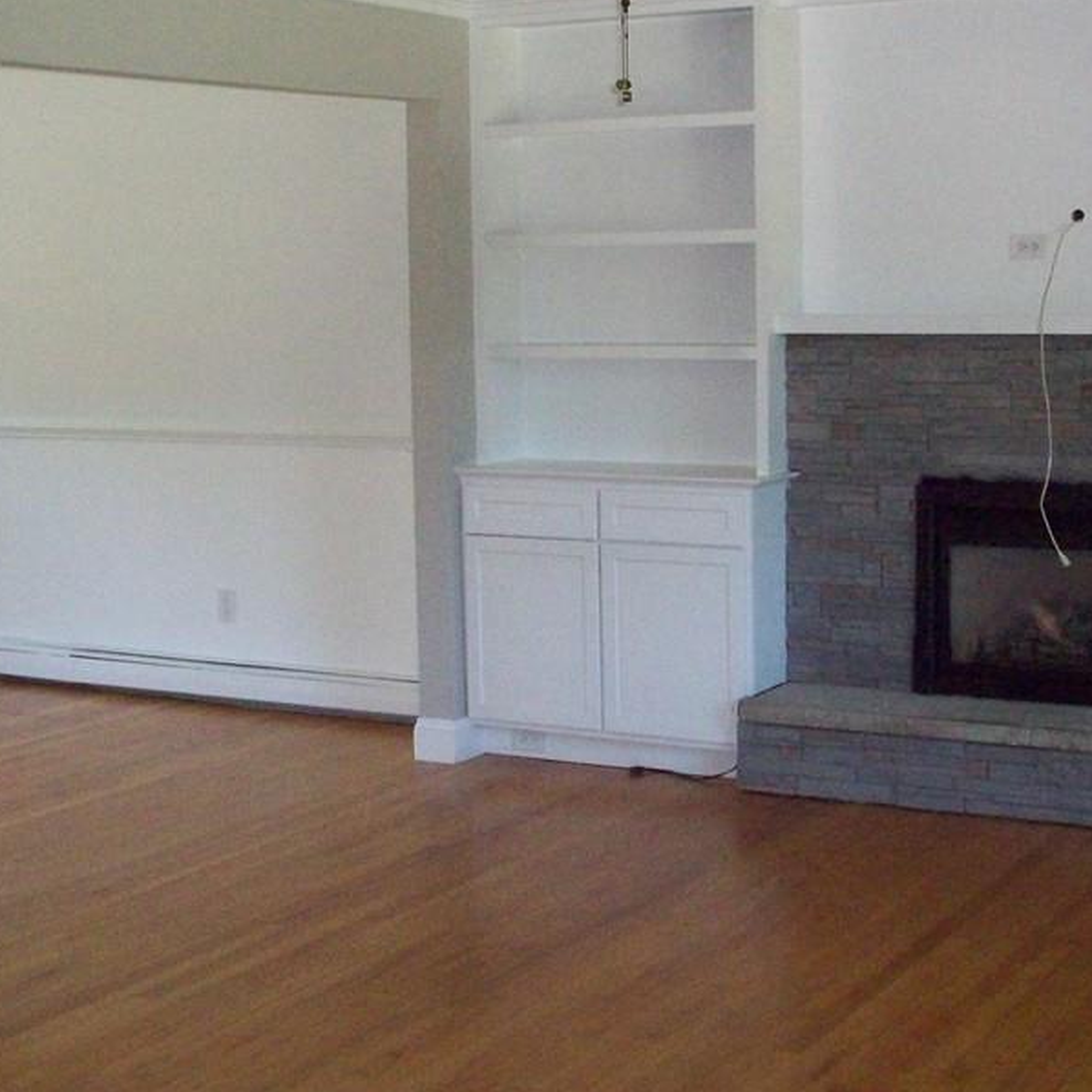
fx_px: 1999
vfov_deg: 30.6
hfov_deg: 30.5
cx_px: 630
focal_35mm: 56
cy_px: 541
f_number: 2.8
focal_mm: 6.2
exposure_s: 1/128
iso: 400
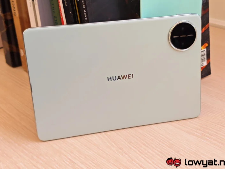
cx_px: 120
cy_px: 81
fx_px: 319
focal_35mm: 49
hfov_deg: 38.9
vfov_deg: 29.7
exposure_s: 1/60
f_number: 1.6
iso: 250
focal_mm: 5.4
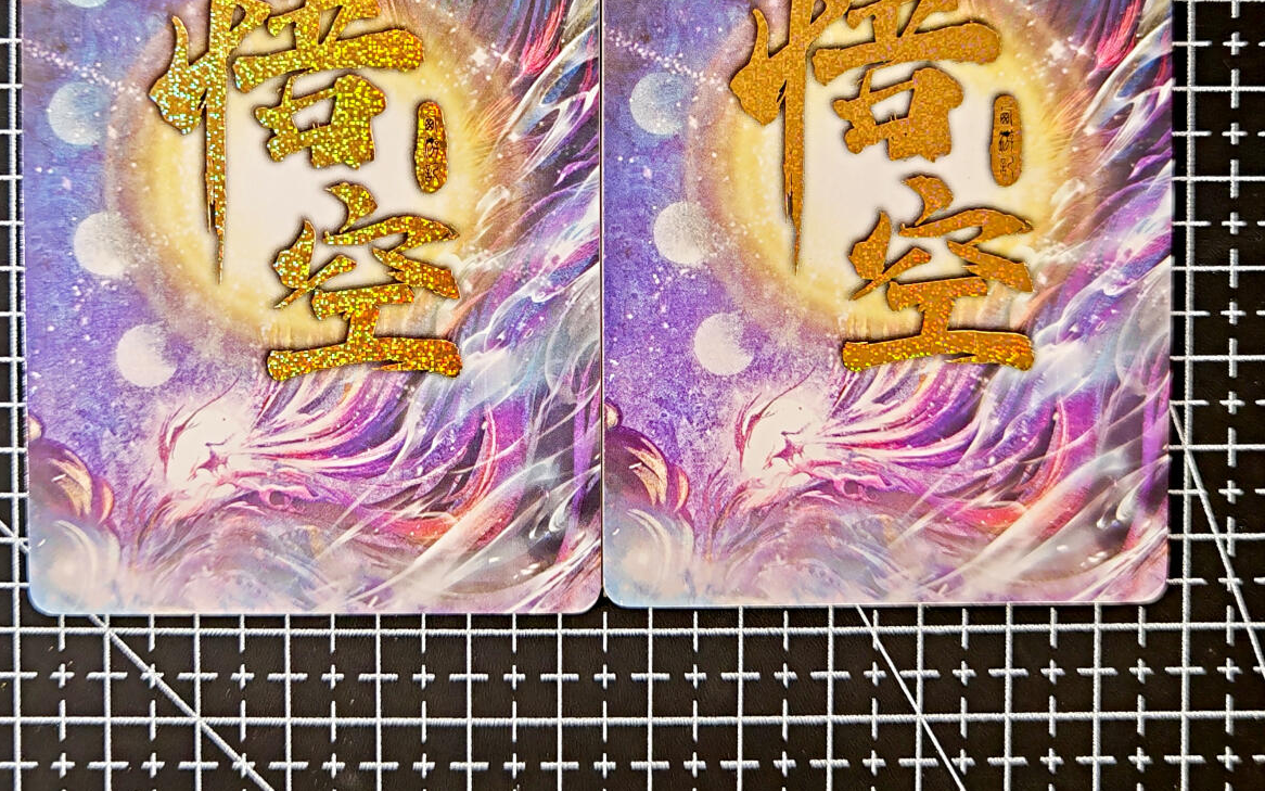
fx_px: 1862
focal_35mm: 54
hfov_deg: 37.5
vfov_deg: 23.7
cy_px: 184
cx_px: 557
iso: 500
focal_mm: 6.67
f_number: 1.9
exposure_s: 1/50
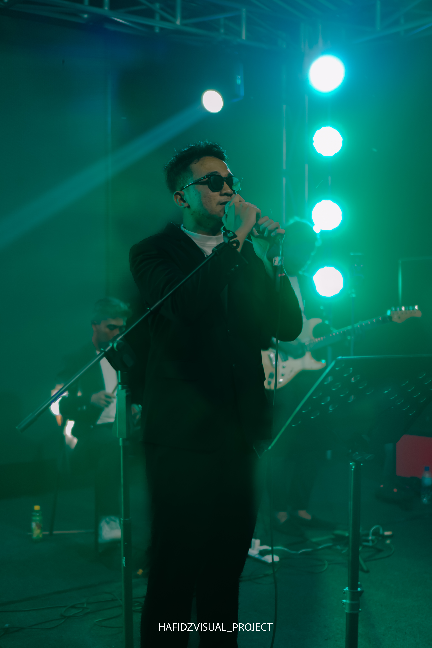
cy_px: 324
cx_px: 216
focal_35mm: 52
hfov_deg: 25.8
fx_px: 945
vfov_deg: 37.9
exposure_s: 1/30
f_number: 1.8
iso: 125
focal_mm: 35
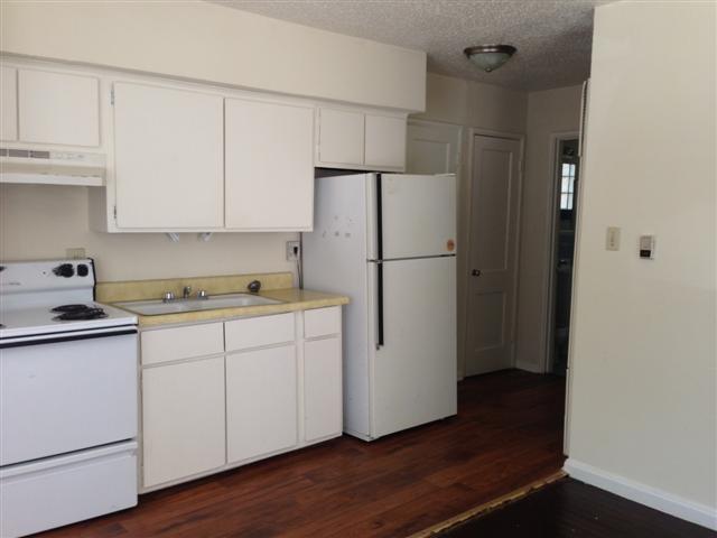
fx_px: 684
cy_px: 269
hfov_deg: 55.4
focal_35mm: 33
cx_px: 358
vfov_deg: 42.9
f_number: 2.4
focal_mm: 4.13
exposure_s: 1/43
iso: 50
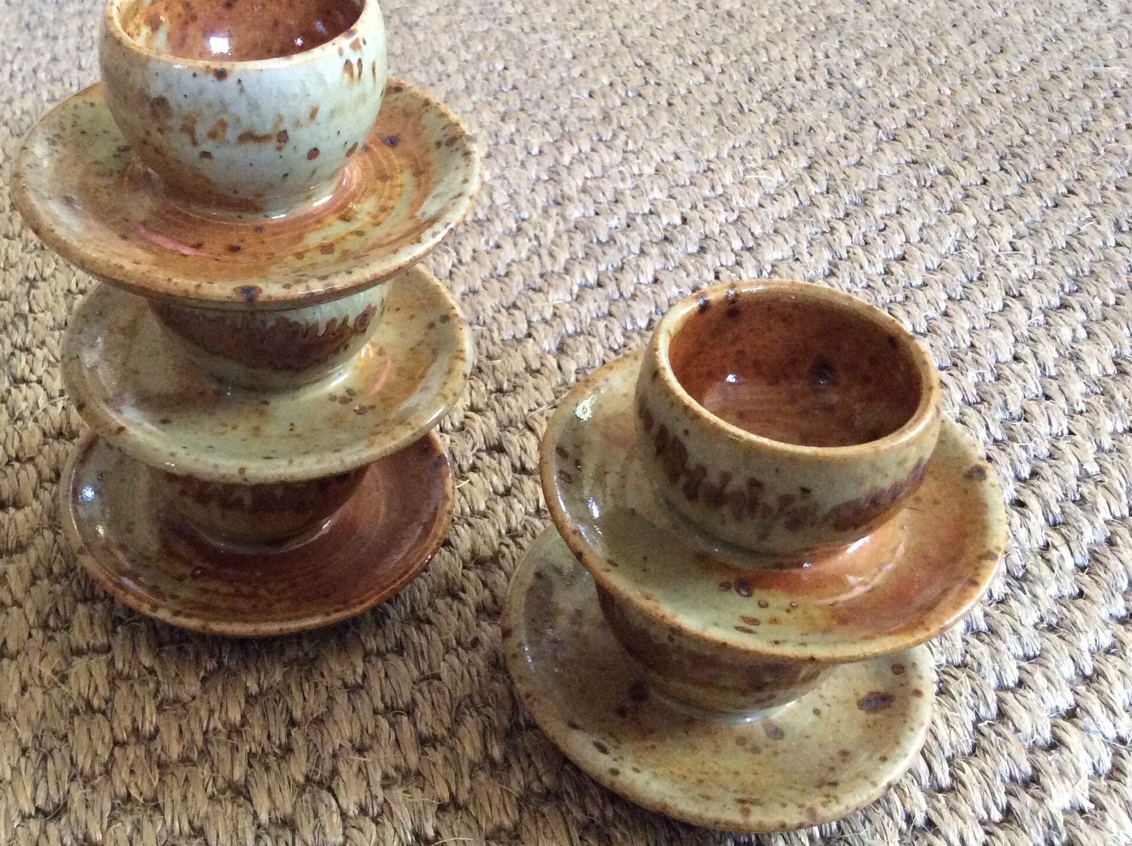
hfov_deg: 43.5
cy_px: 369
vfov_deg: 33.5
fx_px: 1404
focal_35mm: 43
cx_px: 406
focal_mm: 3.3
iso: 320
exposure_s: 1/25
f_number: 2.4
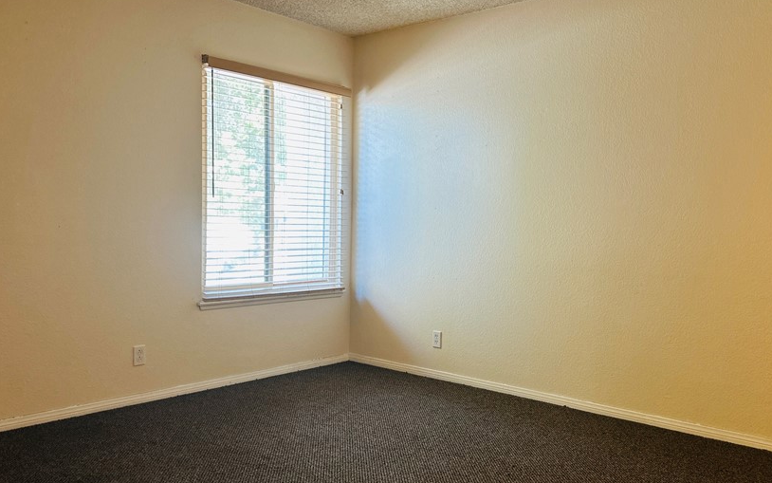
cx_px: 434
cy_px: 275
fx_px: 673
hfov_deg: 59.5
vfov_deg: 39.4
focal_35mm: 32
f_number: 1.78
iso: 250
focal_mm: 6.86
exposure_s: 1/60
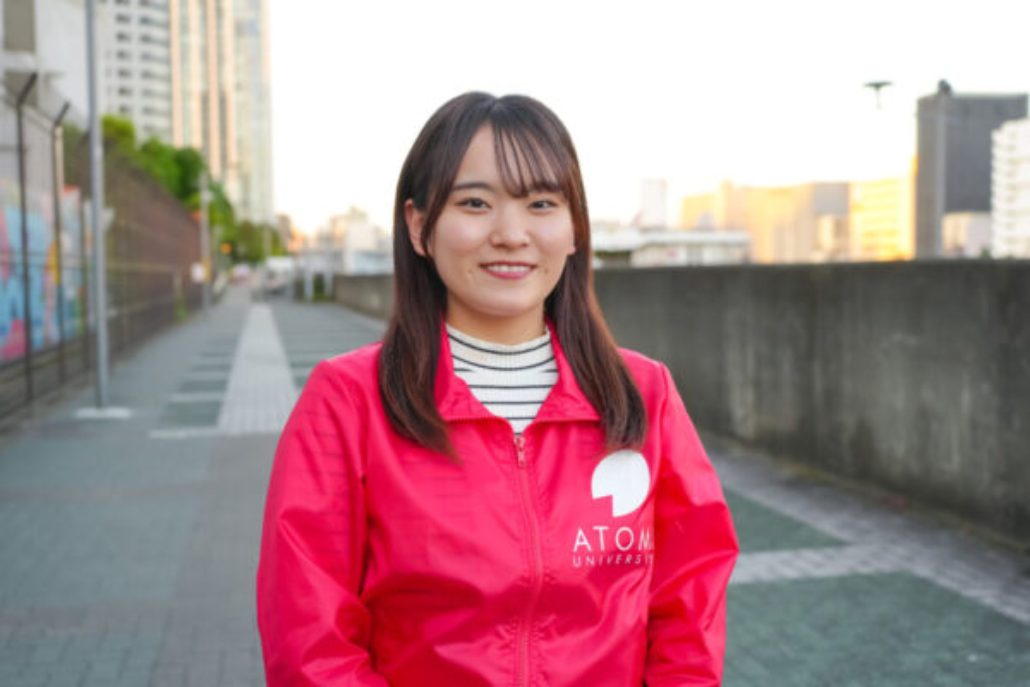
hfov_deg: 48.5
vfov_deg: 33.4
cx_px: 515
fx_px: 1144
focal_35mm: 40
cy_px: 344
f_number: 4
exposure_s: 1/160
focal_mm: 40
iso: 400
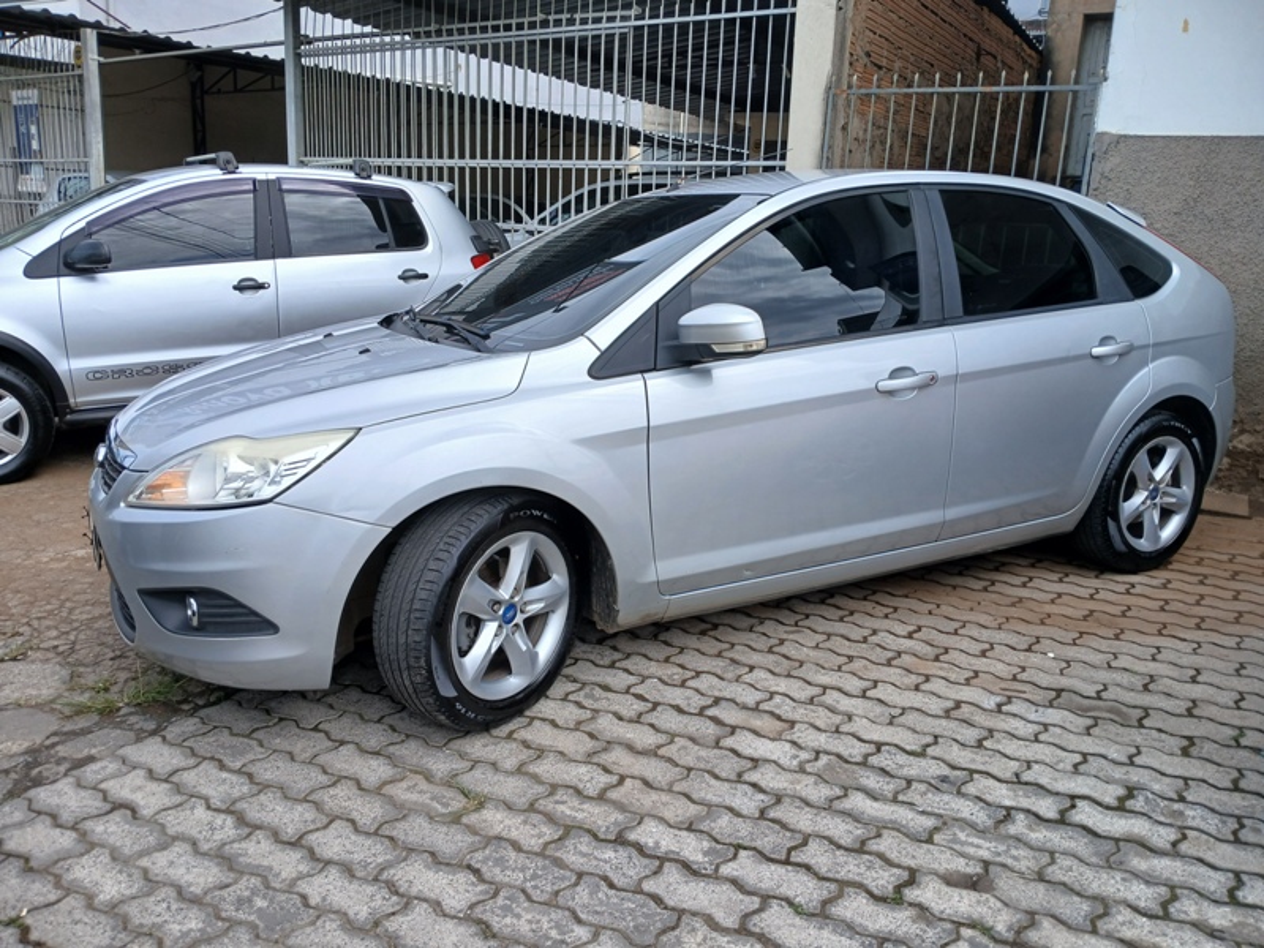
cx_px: 632
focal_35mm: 26
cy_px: 474
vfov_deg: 53.1
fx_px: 949
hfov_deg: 67.3
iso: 20
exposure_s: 1/479
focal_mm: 3.98
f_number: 1.8
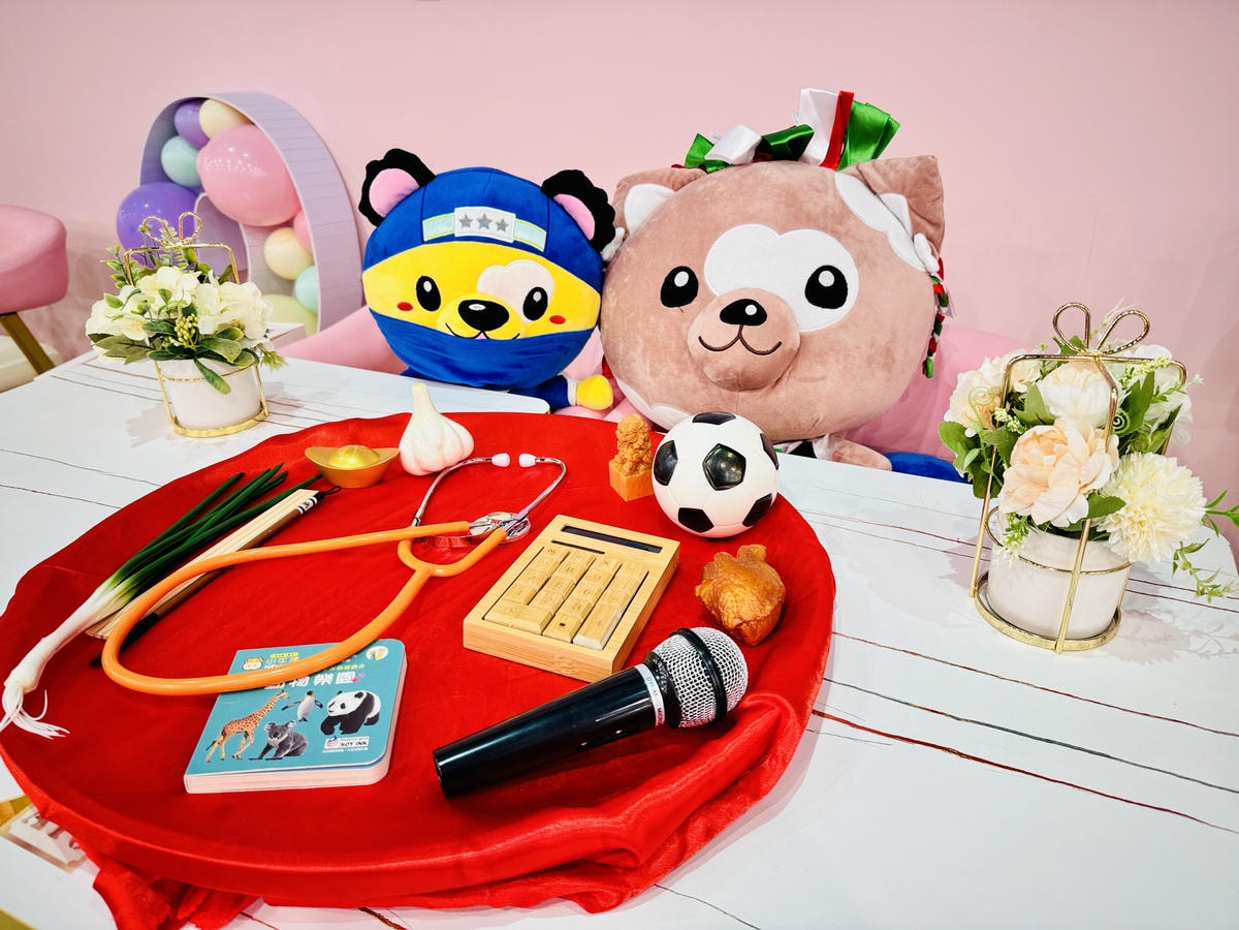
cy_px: 465
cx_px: 620
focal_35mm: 24
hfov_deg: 71.6
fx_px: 859
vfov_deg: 56.8
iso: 125
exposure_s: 1/60
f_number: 1.78
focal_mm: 6.76
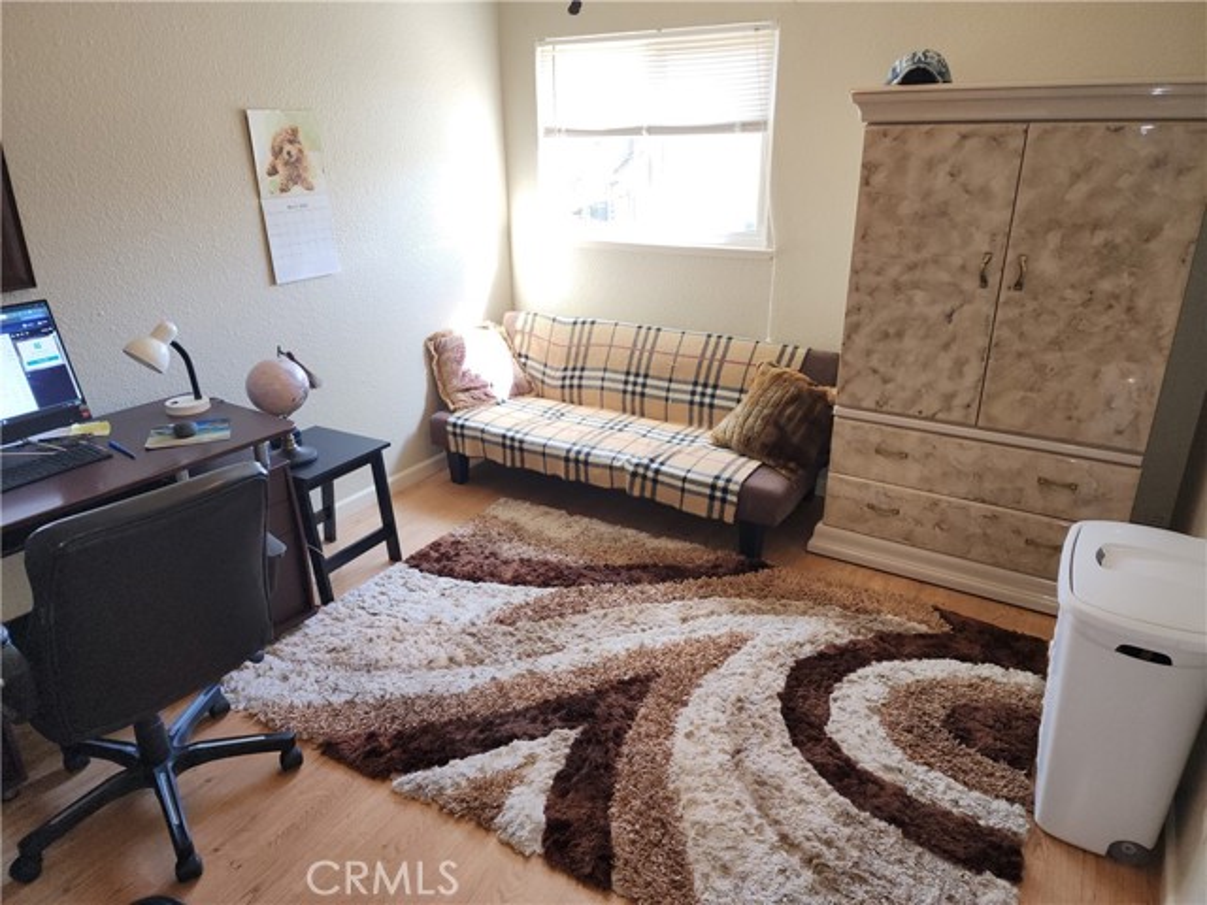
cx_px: 604
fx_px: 802
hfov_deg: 73.9
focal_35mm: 23
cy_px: 452
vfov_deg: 58.9
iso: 125
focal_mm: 6.4
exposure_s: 1/60
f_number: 1.8
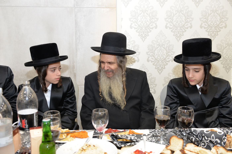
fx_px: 232
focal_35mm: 36
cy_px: 77
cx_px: 116
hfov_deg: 53.1
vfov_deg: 36.9
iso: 800
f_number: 4.5
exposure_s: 1/160
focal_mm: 36
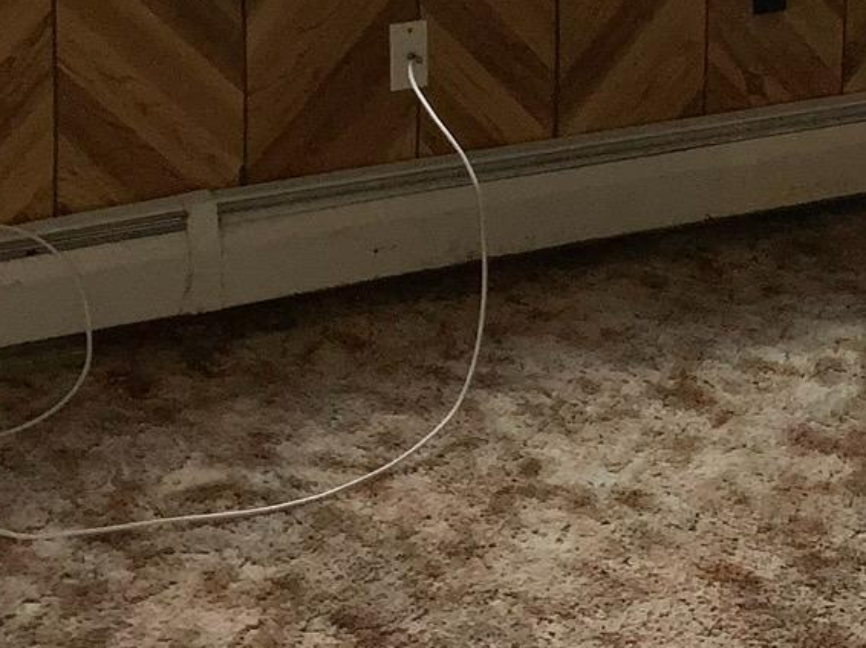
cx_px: 721
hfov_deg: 18.5
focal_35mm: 105
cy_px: -79
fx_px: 2626
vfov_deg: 13.8
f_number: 1.8
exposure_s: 1/51
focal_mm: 3
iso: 40
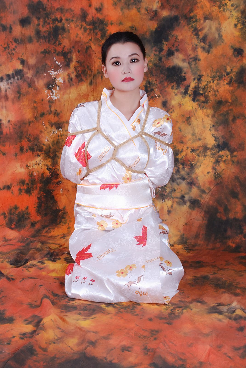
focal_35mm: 60
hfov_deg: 22.7
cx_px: 123
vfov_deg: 33.4
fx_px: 613
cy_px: 184
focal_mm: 40
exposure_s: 1/8
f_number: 11
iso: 100
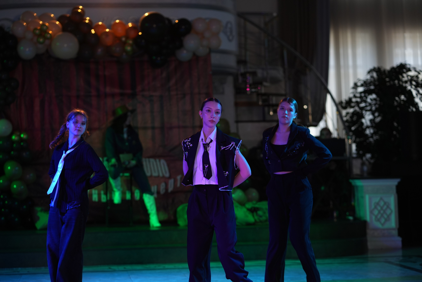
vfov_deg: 16.1
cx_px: 211
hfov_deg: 23.9
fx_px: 996
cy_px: 141
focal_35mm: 85
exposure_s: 1/400
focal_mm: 85
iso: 800
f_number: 2.2
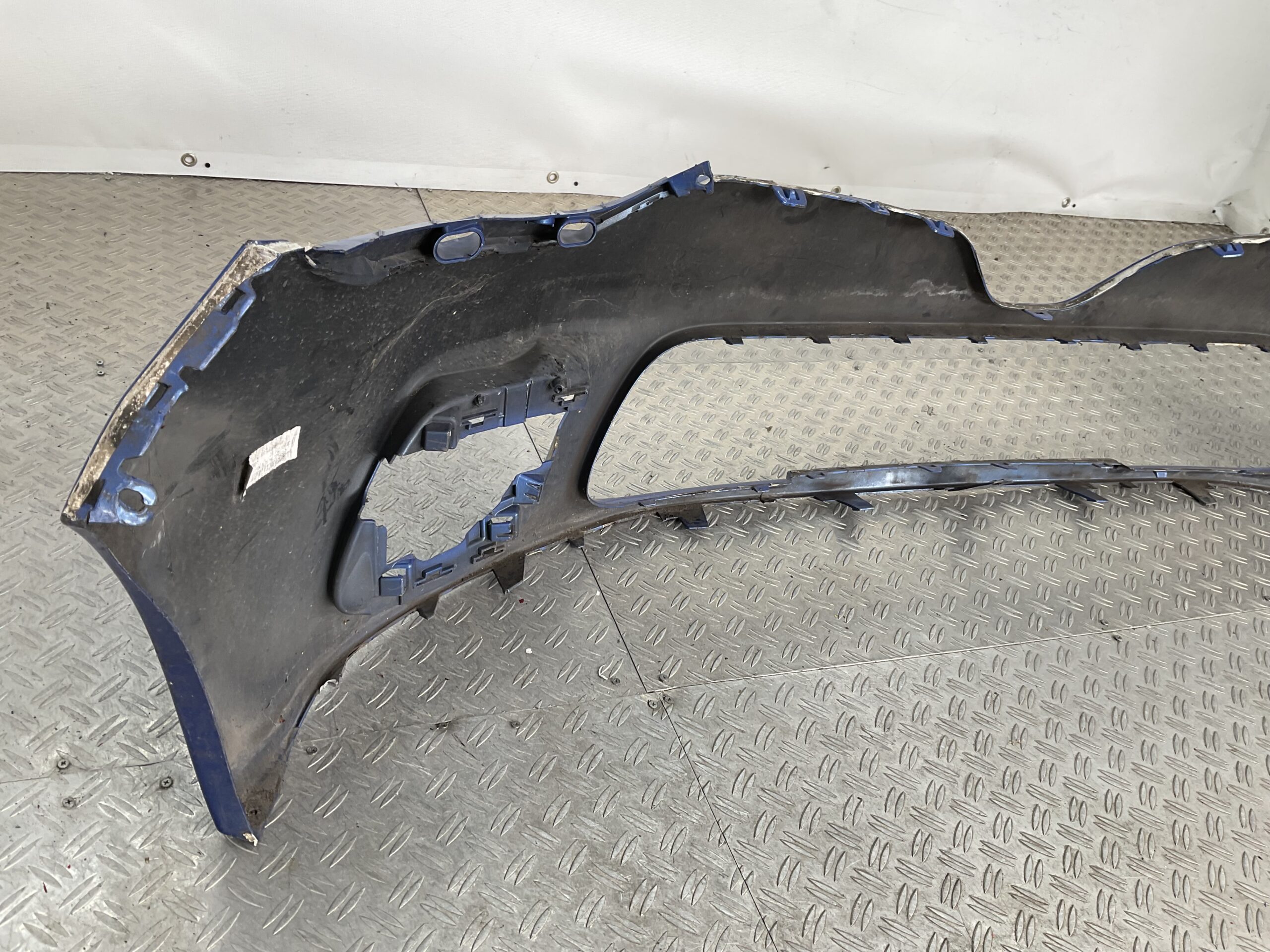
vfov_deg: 48.2
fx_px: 1064
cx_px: 635
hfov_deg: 61.7
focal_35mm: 29
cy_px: 476
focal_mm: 3
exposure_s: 1/151
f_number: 1.8
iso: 16
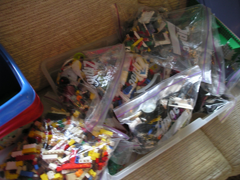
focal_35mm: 37
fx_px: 257
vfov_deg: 38.7
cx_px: 120
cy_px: 90
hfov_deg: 50.1
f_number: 2.8
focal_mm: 7.8
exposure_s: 1/19
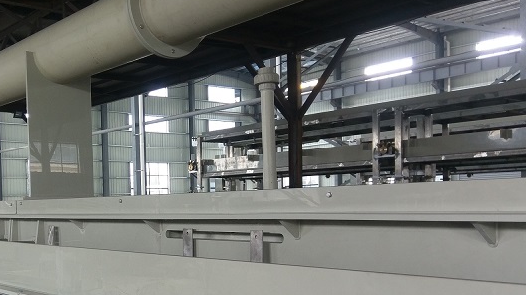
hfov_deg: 45.8
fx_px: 600
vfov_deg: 27.0
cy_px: 244
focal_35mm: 43
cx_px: 135
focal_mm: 4.58
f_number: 1.8
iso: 160
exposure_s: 1/50
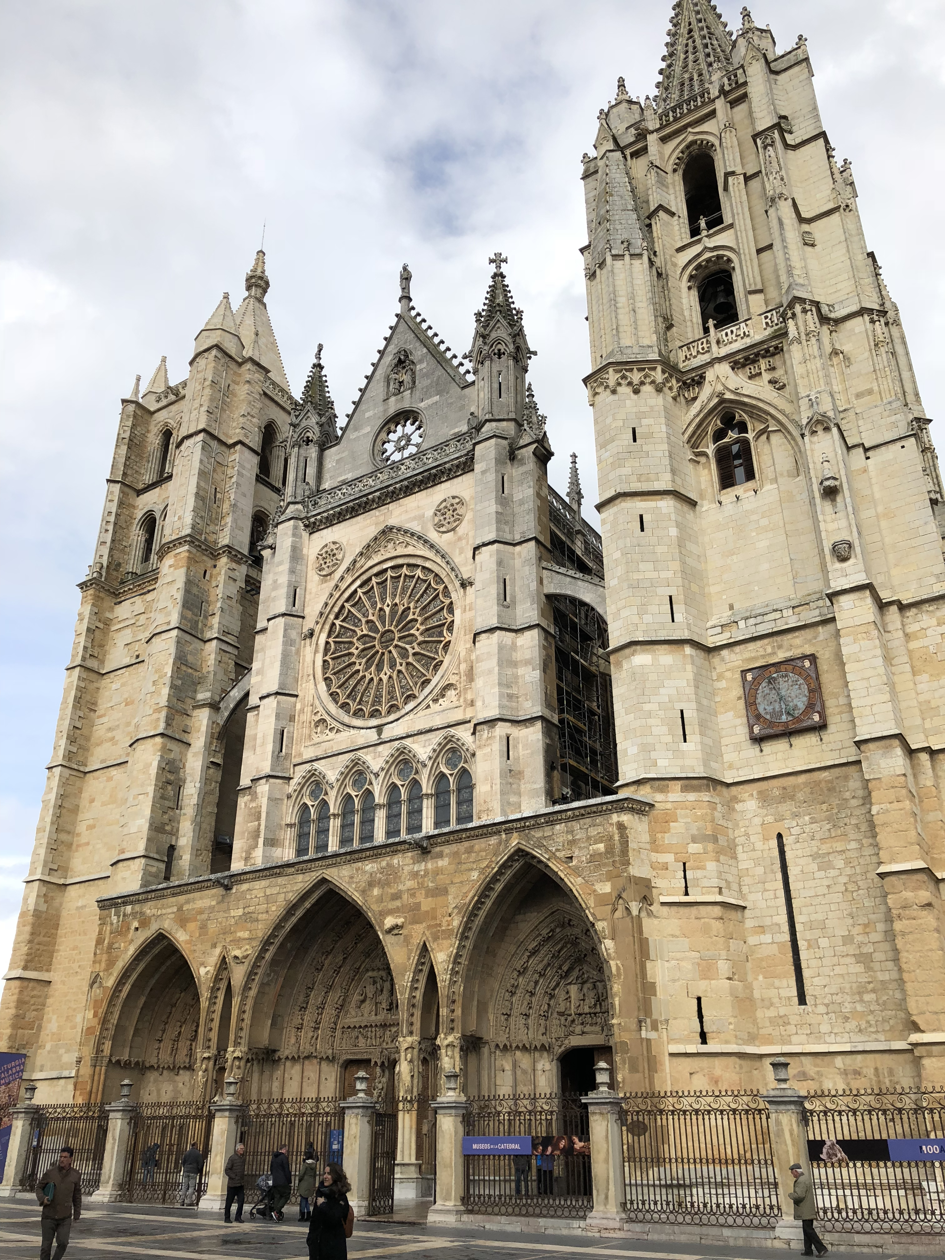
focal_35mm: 28
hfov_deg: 49.7
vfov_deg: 63.4
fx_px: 1019
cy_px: 630
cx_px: 472
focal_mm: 4
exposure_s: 1/2404
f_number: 1.8
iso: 20
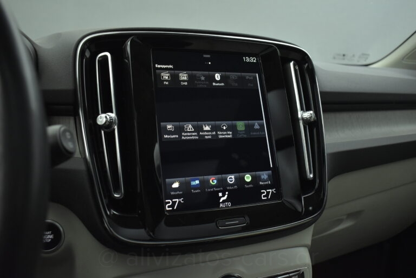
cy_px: 139
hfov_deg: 61.9
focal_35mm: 30
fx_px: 347
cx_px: 208
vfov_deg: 43.7
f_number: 3.5
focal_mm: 20
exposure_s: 1/100
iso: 1600
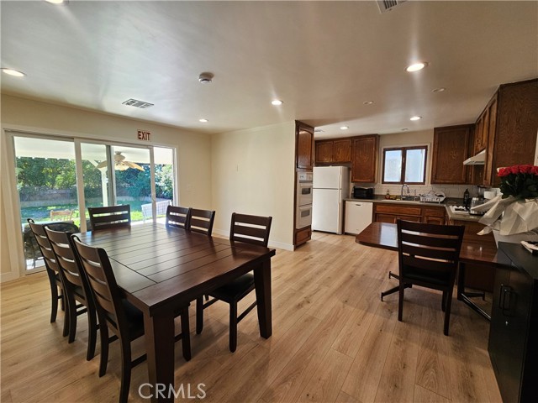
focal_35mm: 13
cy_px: 202
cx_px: 269
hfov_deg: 106.2
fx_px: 202
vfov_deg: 89.9
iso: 80
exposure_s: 1/120
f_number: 2.2
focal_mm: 2.2
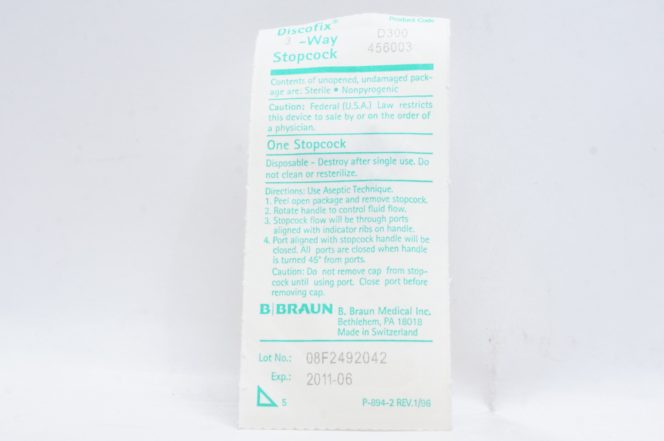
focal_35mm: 69
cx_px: 332
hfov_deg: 29.3
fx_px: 1271
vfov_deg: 19.7
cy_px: 220
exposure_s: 1/10
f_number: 13
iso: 800
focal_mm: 46
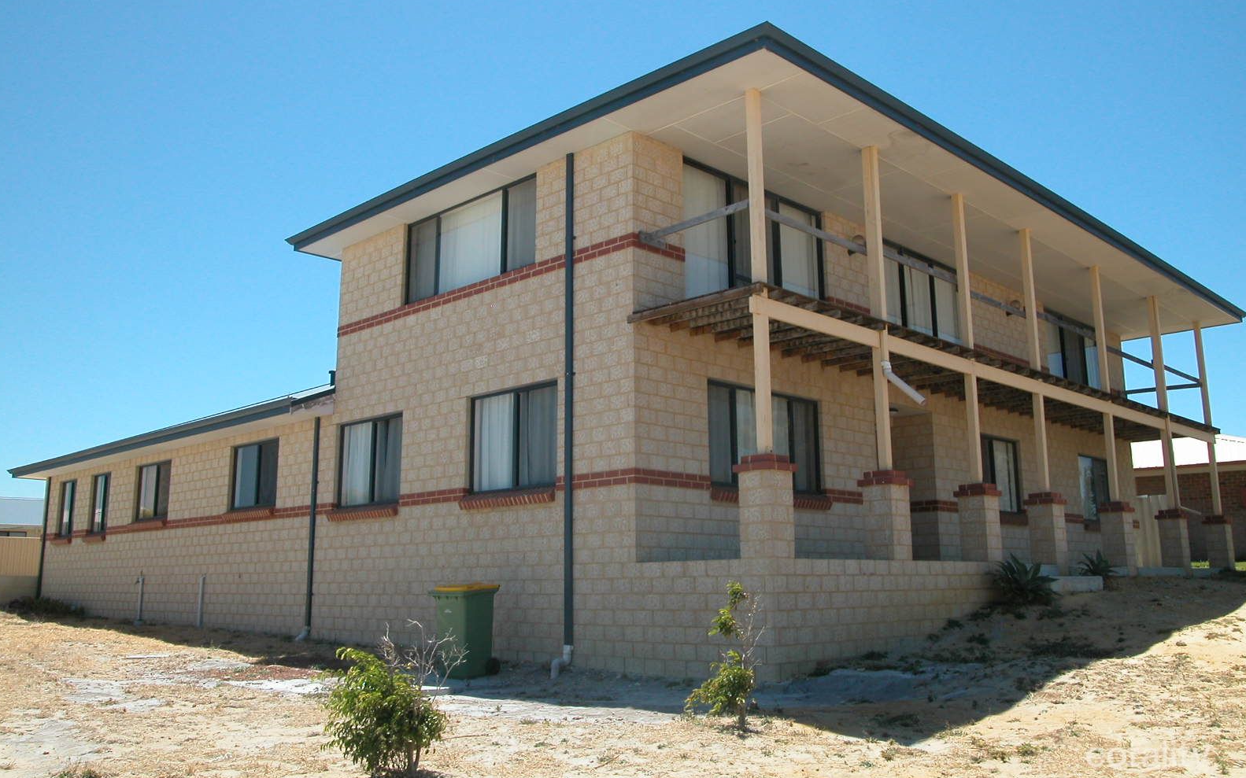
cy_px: 339
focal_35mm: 30
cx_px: 623
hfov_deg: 62.9
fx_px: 1019
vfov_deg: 41.7
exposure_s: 1/298
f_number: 6.3
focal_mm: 7.1
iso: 100
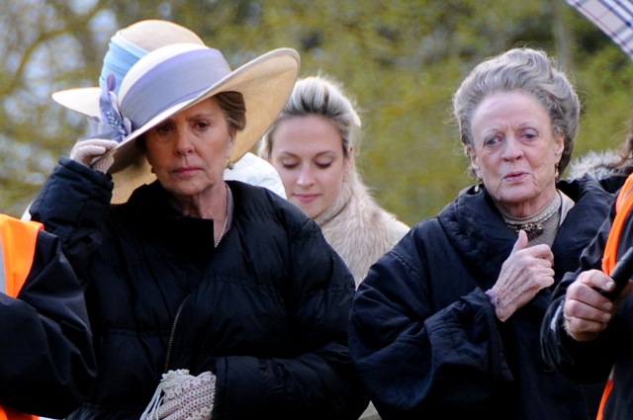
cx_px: 316
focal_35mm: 300
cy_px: 210
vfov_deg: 4.6
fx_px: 5268
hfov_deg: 6.9
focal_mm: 200
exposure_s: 1/250
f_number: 5.6
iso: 400
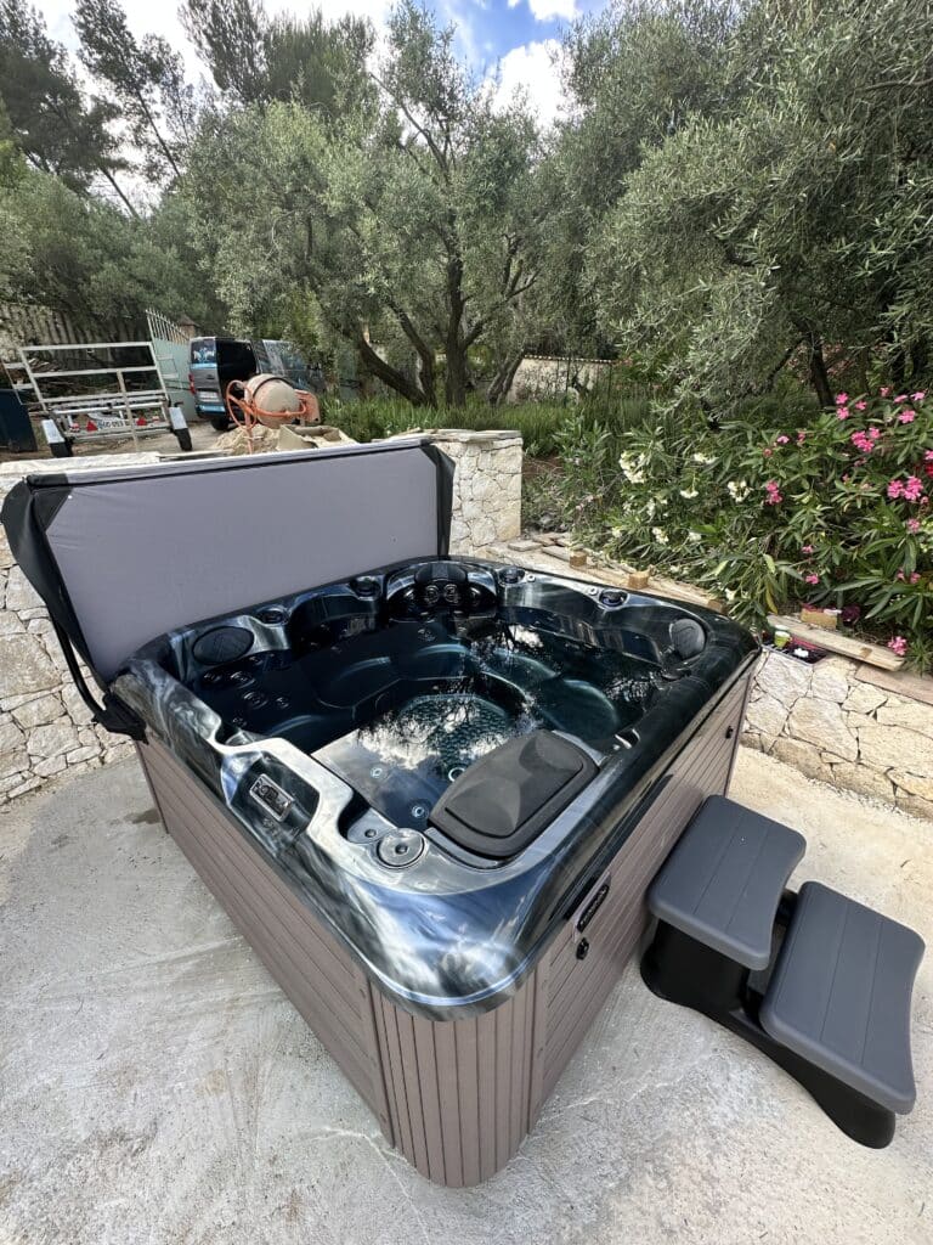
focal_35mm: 14
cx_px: 466
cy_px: 622
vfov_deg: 102.1
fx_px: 503
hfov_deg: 85.7
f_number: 2.2
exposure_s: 1/212
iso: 40
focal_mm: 2.22
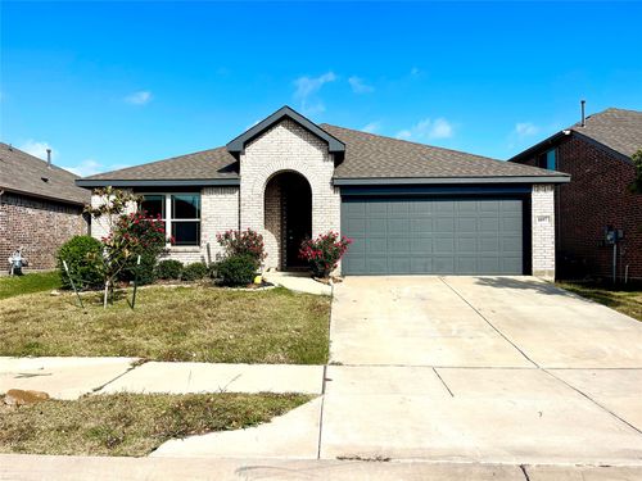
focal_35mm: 25
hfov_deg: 69.4
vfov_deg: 54.9
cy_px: 240
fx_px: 464
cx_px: 321
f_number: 1.6
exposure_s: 1/4348
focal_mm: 5.1
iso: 32
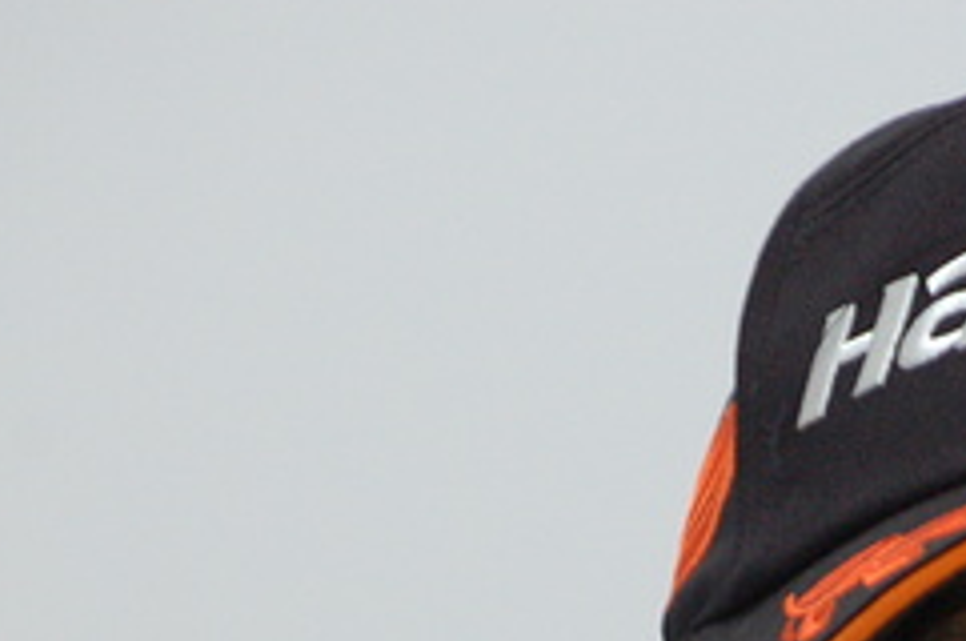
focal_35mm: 608
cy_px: 933
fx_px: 16279
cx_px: 934
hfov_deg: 3.4
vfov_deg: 2.3
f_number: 8
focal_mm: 135
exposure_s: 1/60
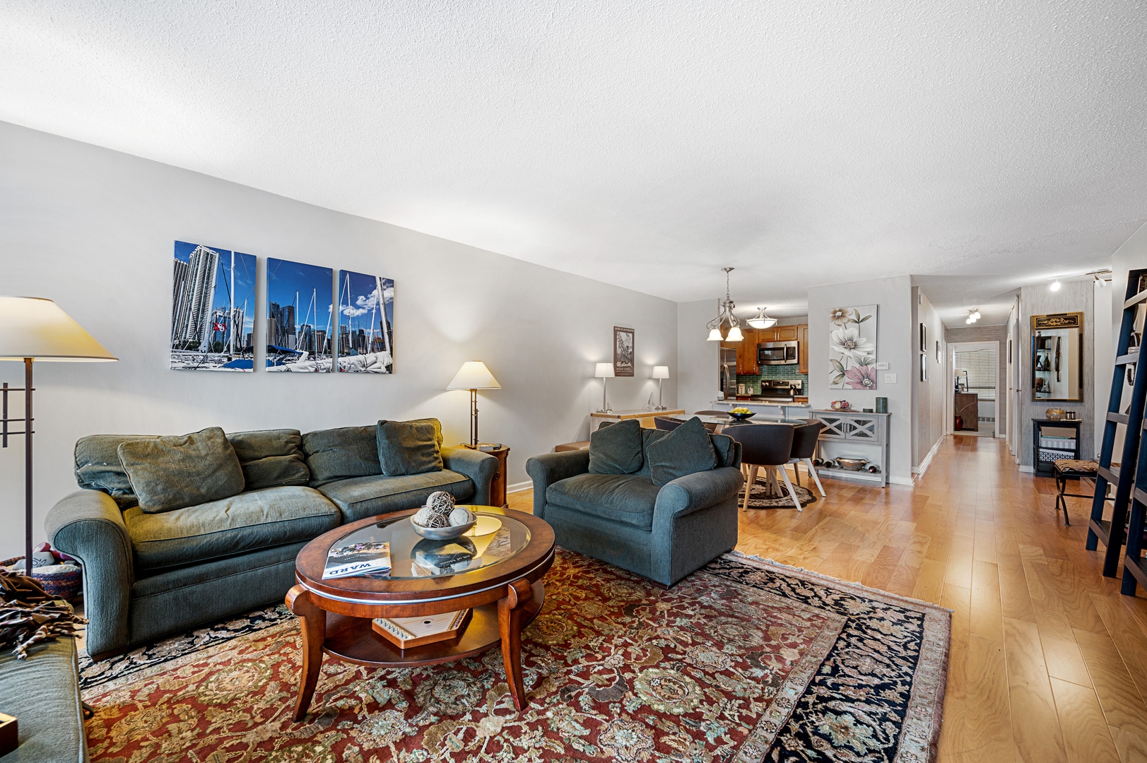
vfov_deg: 81.1
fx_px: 446
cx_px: 574
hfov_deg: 104.3
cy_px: 382
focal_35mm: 14
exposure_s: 1/3
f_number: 9.5
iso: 200
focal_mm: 14
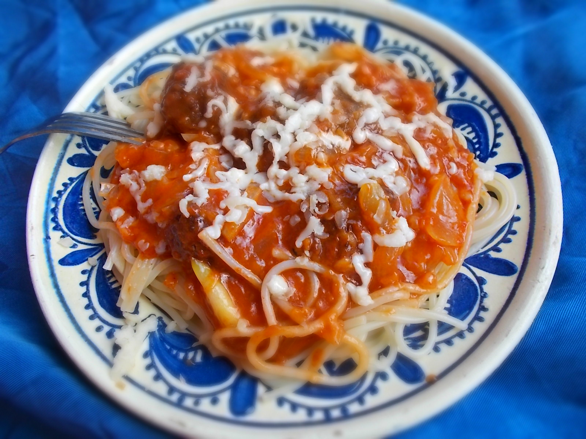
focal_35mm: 26
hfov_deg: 67.3
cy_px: 220
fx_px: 440
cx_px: 293
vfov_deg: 53.1
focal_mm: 4.6
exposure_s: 1/125
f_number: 3.2
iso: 80
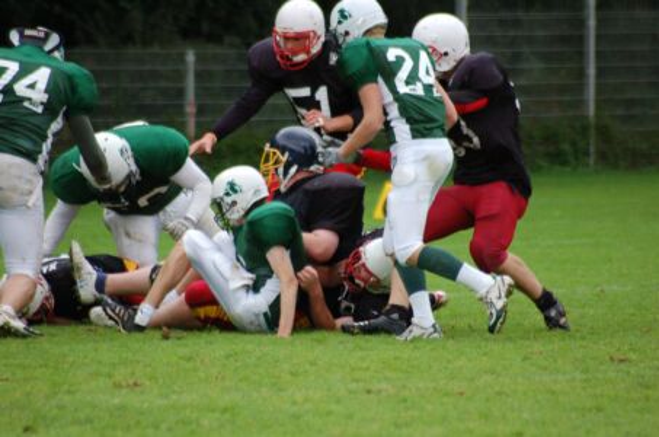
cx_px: 330
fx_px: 8220
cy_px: 218
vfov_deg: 3.0
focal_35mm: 450
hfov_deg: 4.6
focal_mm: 300
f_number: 5.6
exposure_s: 1/500
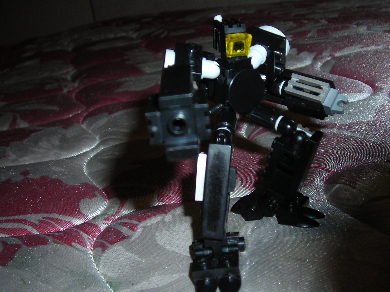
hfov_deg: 41.2
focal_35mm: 46
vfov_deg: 31.5
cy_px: 163
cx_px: 219
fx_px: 518
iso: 50
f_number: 6.4
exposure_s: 1/60.1
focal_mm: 6.3
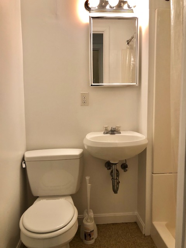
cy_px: 124
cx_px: 93
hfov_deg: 49.7
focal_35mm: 28
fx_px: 201
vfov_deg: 63.4
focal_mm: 3.99
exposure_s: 1/30
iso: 40
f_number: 1.8
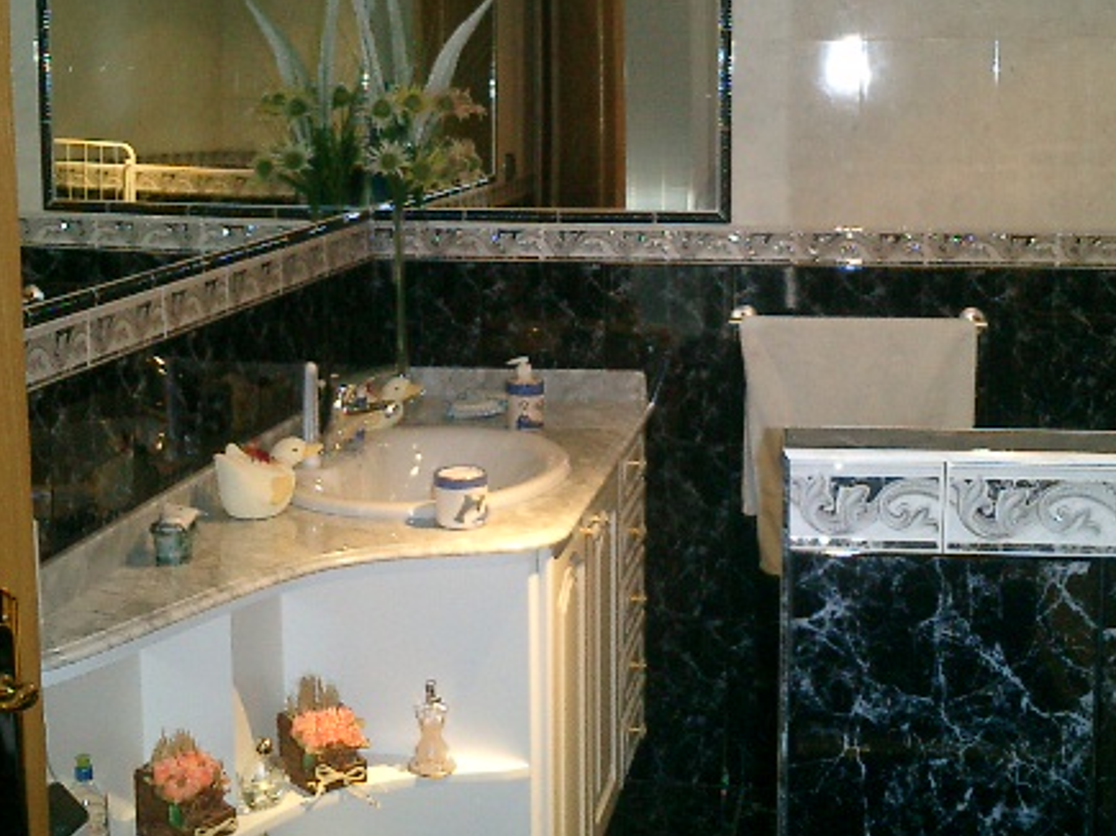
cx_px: 590
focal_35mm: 53
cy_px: 282
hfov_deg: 36.2
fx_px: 1708
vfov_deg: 27.4
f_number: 3.2
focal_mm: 7.5
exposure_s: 1/30
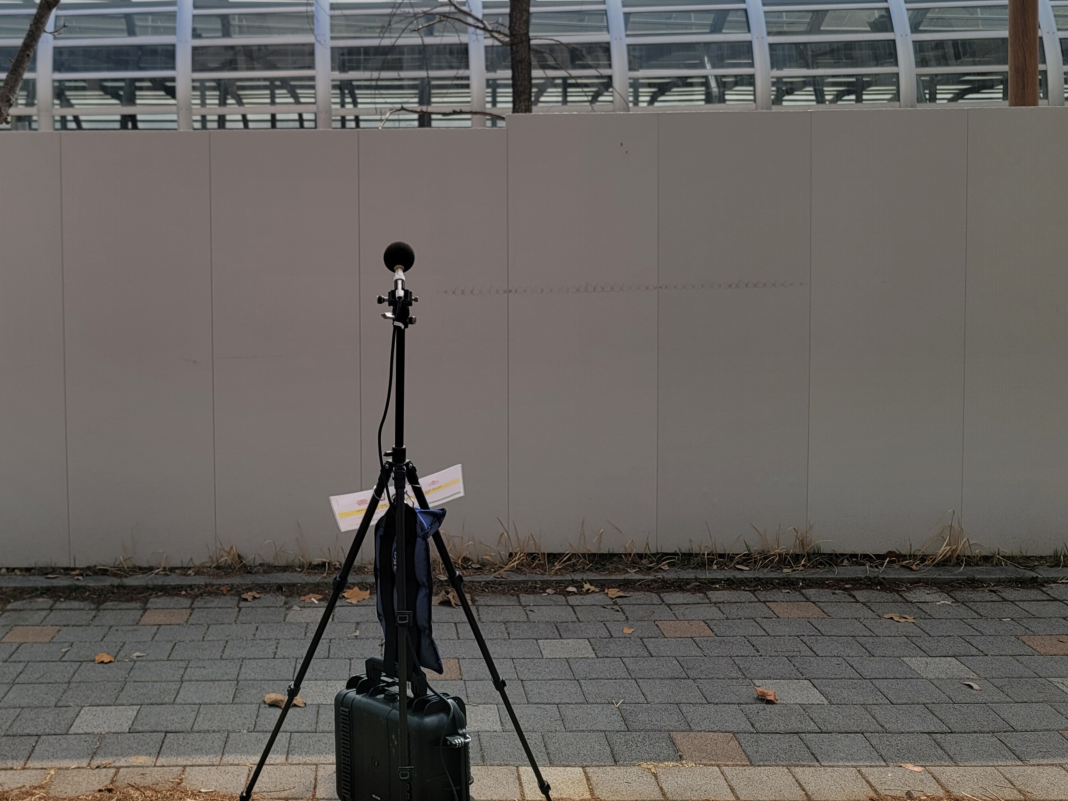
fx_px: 1142
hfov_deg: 49.5
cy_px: 274
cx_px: 382
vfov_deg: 38.3
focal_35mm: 37
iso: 20
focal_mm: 7
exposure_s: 1/1994
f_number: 1.8
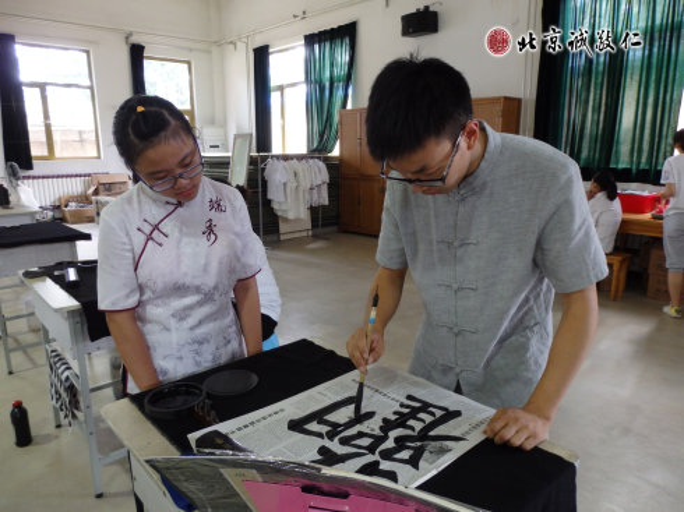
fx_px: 494
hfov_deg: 69.4
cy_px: 256
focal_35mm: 25
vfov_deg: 54.8
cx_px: 342
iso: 320
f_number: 3
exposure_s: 1/30
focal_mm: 4.5
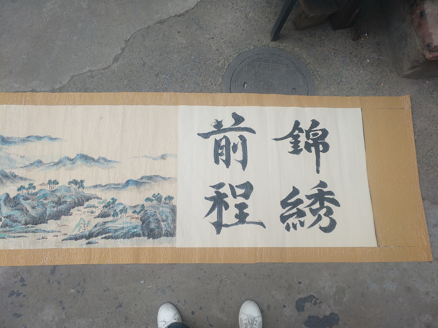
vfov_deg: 61.1
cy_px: 164
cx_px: 219
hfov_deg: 76.4
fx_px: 278
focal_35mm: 22
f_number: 2
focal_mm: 3.79
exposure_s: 1/100
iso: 57
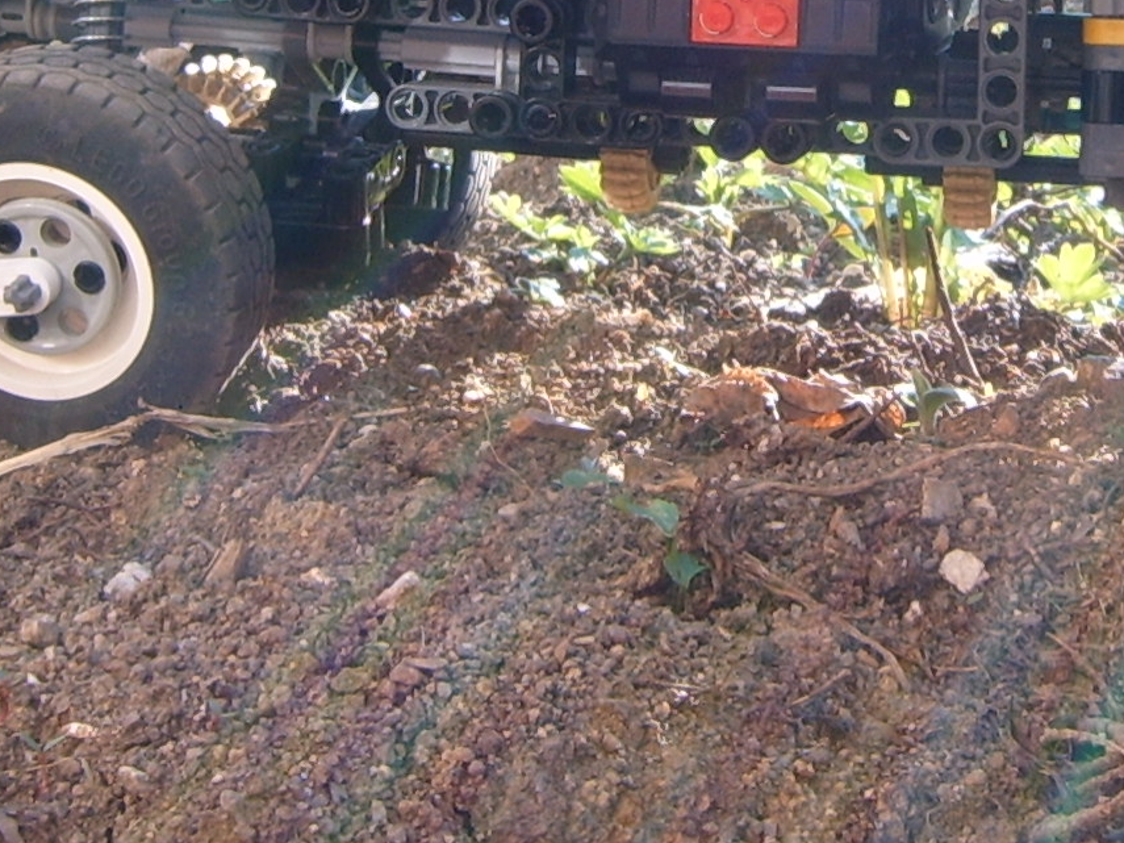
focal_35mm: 91
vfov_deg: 15.8
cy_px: -71
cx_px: 824
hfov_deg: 21.4
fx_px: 2954
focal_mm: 5.8
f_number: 5.8
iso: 63
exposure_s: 1/60
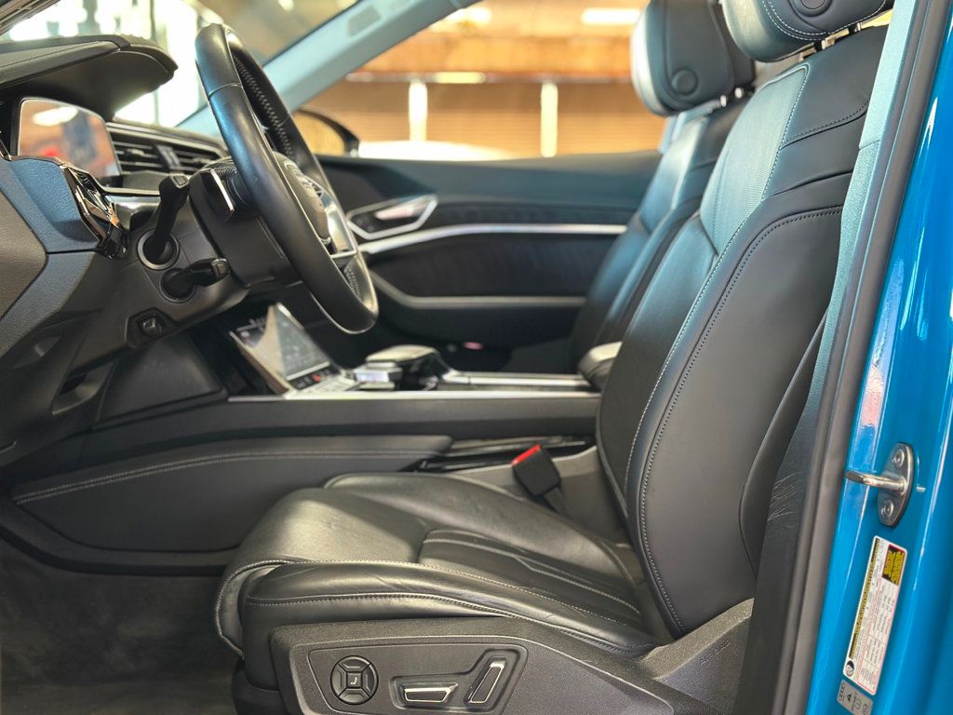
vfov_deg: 30.3
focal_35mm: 48
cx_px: 476
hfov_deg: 39.7
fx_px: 1321
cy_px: 358
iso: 320
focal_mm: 6.86
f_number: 1.78
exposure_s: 1/60
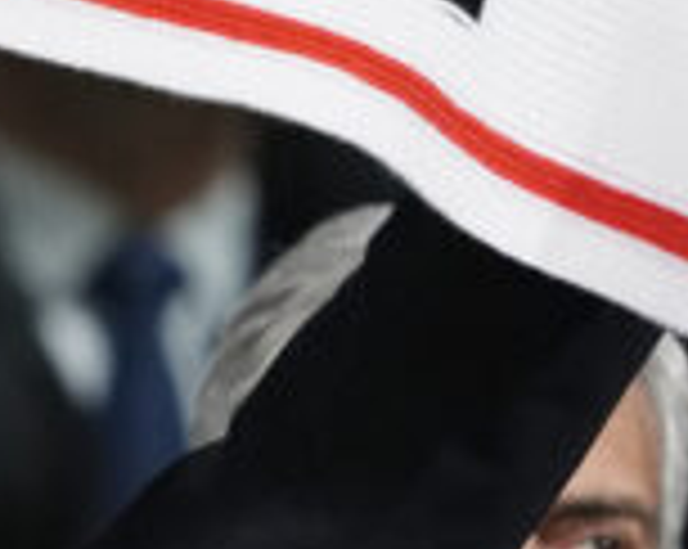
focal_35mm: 2456
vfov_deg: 0.6
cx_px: -621
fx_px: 49946
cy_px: 418
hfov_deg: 0.8
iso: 1600
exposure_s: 1/160
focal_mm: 400
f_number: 2.8
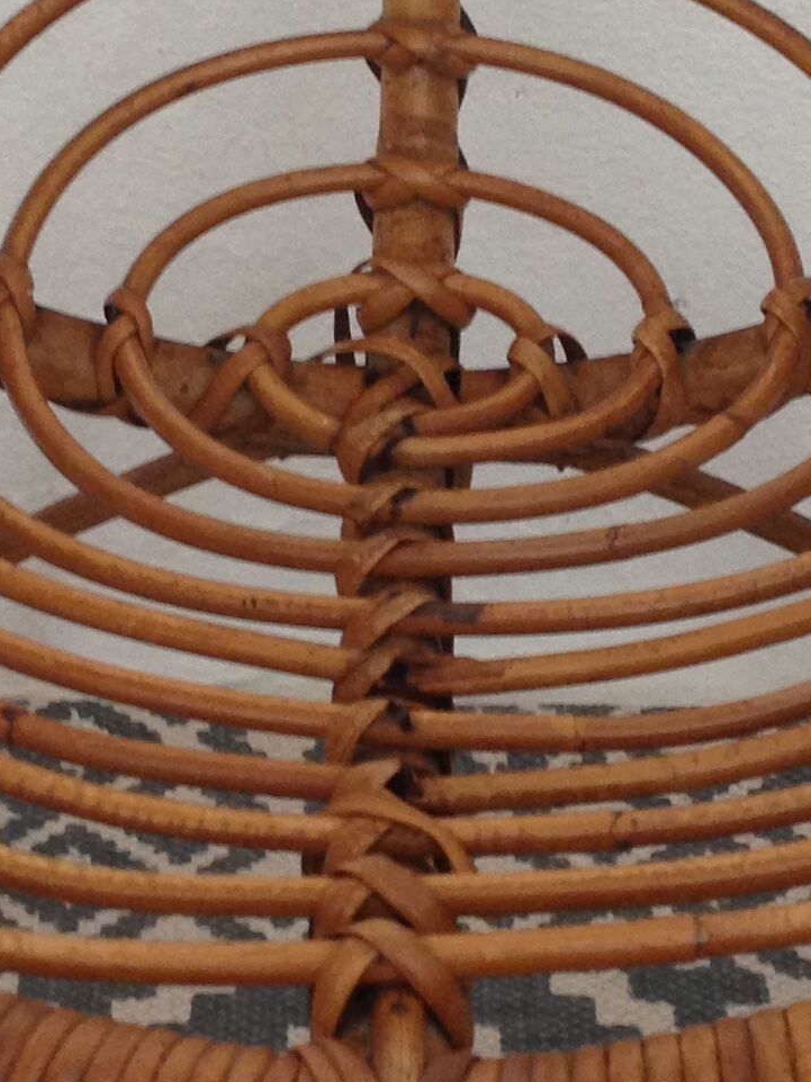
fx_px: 3500
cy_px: 501
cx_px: 406
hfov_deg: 13.2
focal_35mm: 112
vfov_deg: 17.6
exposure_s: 1/20
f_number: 2.4
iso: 125
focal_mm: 4.12
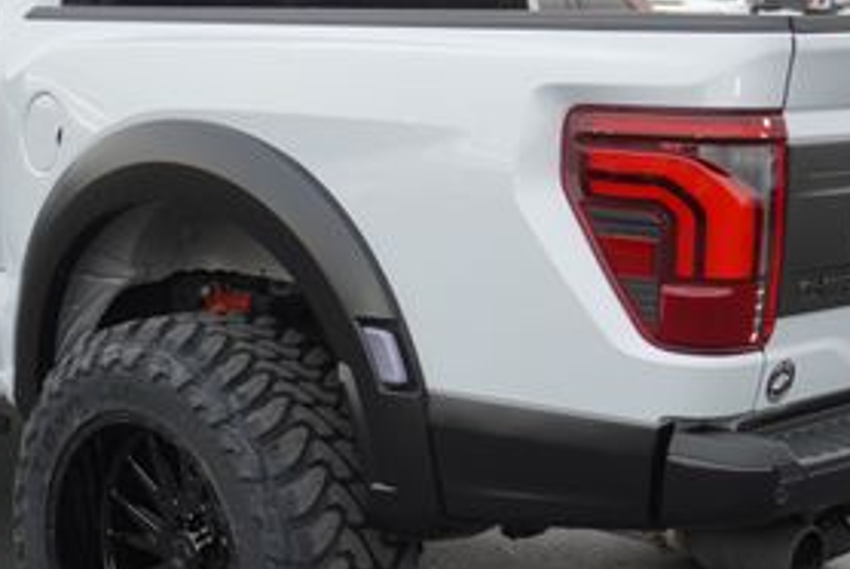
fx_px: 1796
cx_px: 300
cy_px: 303
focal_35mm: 76
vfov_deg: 18.0
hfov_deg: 26.5
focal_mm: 22
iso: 250
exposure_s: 1/60
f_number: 4
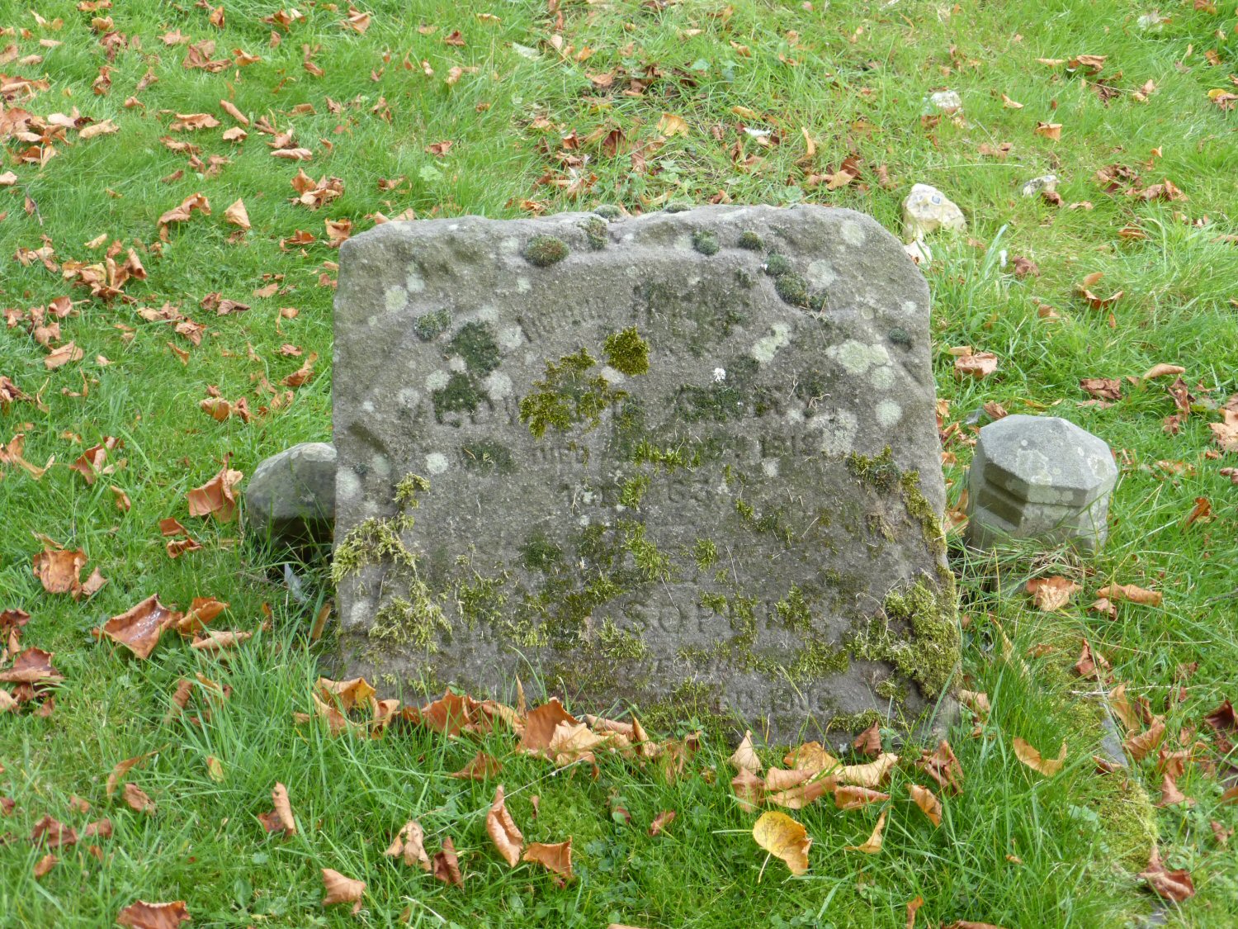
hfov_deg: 36.2
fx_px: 1895
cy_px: 464
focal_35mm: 53
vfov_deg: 27.5
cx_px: 619
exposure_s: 1/60
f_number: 4.4
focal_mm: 9
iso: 125
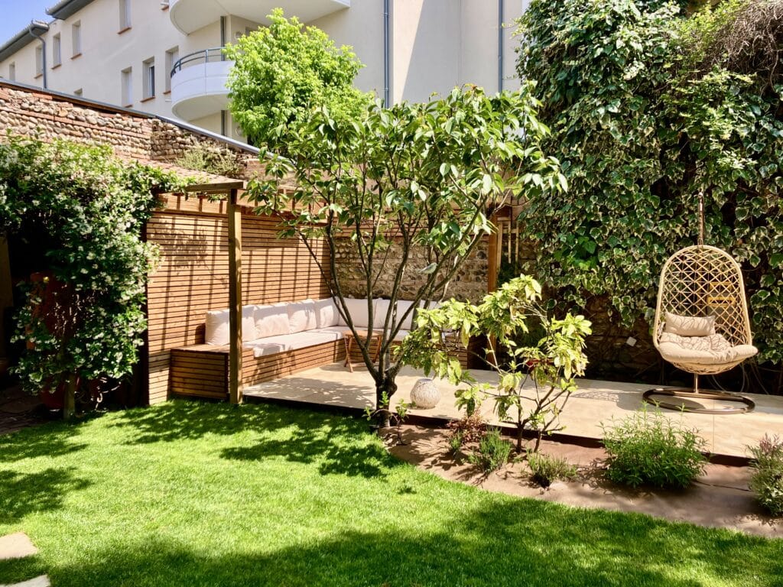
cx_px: 392
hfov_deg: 63.4
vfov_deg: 49.7
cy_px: 294
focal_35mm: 28
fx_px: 633
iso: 32
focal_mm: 3.99
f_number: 1.8
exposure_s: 1/674
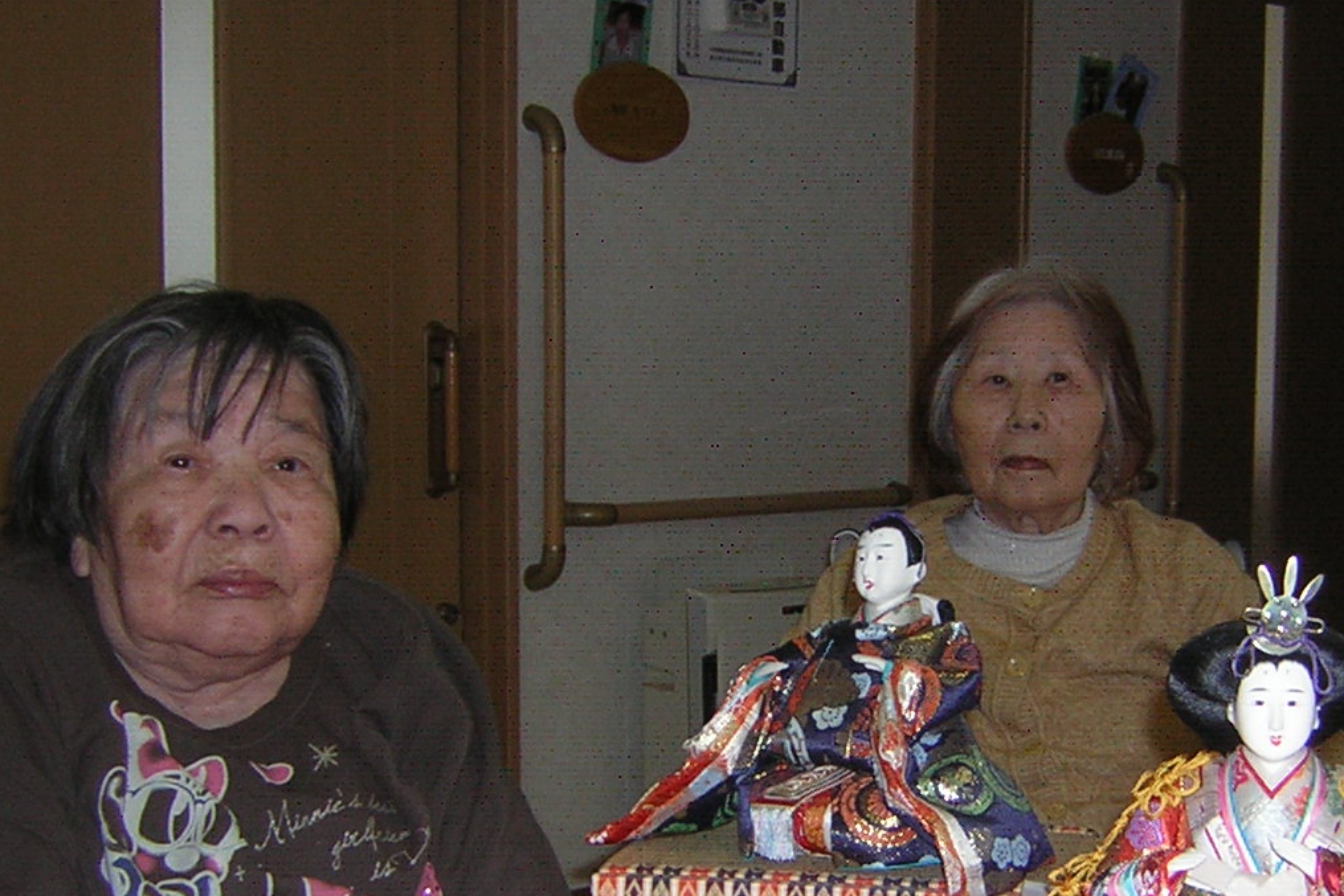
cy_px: 621
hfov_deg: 33.5
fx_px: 2203
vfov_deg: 22.9
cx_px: 939
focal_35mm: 59
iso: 50
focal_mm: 4.7
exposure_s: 1/60.1
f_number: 2.6
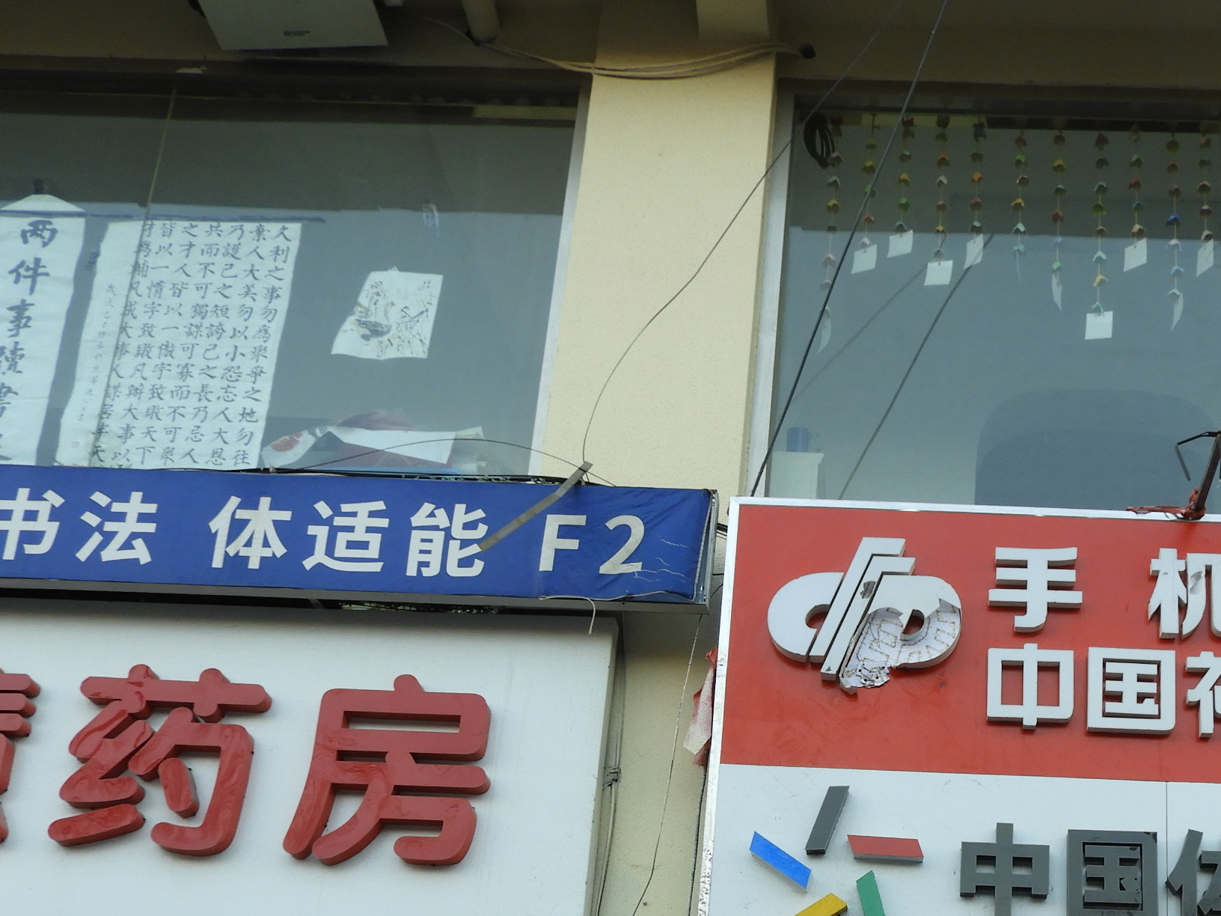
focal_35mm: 48
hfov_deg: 39.0
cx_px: 853
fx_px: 1693
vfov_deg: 28.9
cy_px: 840
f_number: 3.3
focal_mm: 4.3
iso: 100
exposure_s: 1/100
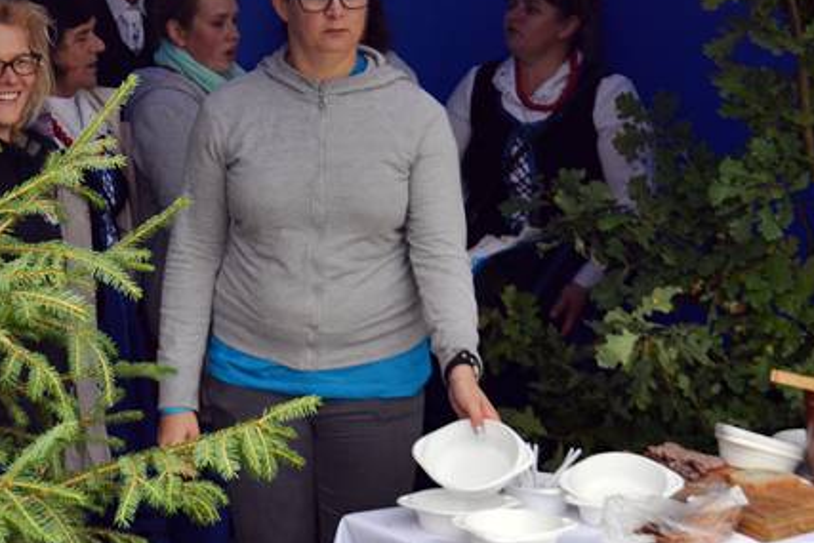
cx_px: 372
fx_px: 1334
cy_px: 229
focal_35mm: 59
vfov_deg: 23.0
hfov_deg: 33.9
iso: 320
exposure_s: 1/125
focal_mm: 28
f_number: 5.6
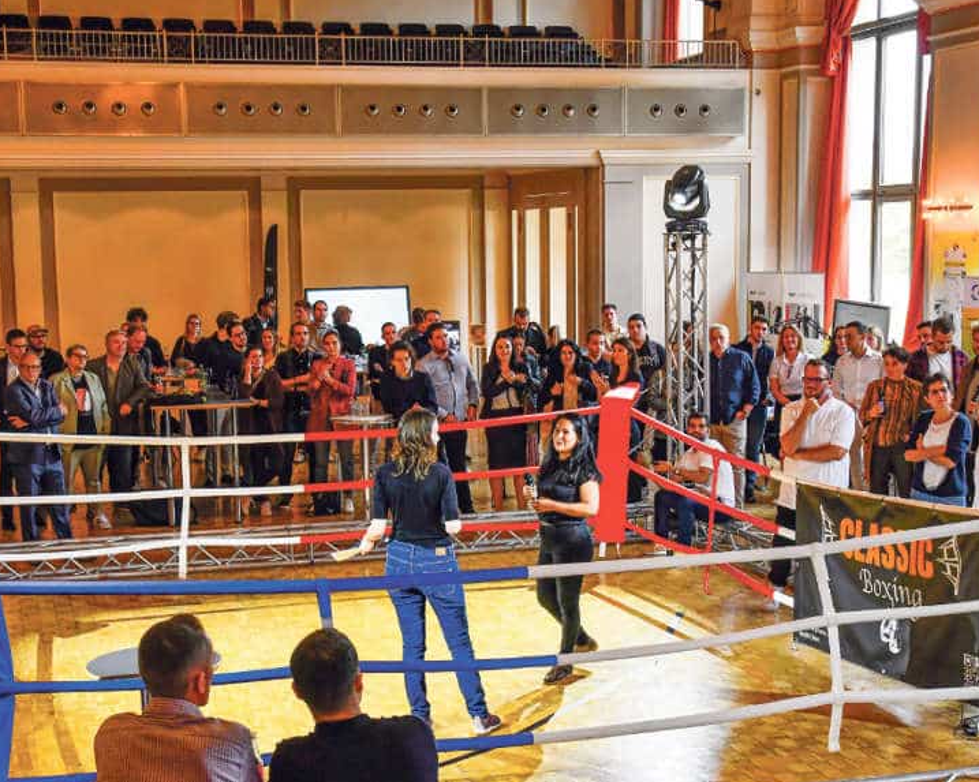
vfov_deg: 27.6
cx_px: 414
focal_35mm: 55
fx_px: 1593
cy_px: 442
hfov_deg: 34.1
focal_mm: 35
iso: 1600
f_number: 10
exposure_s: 1/60
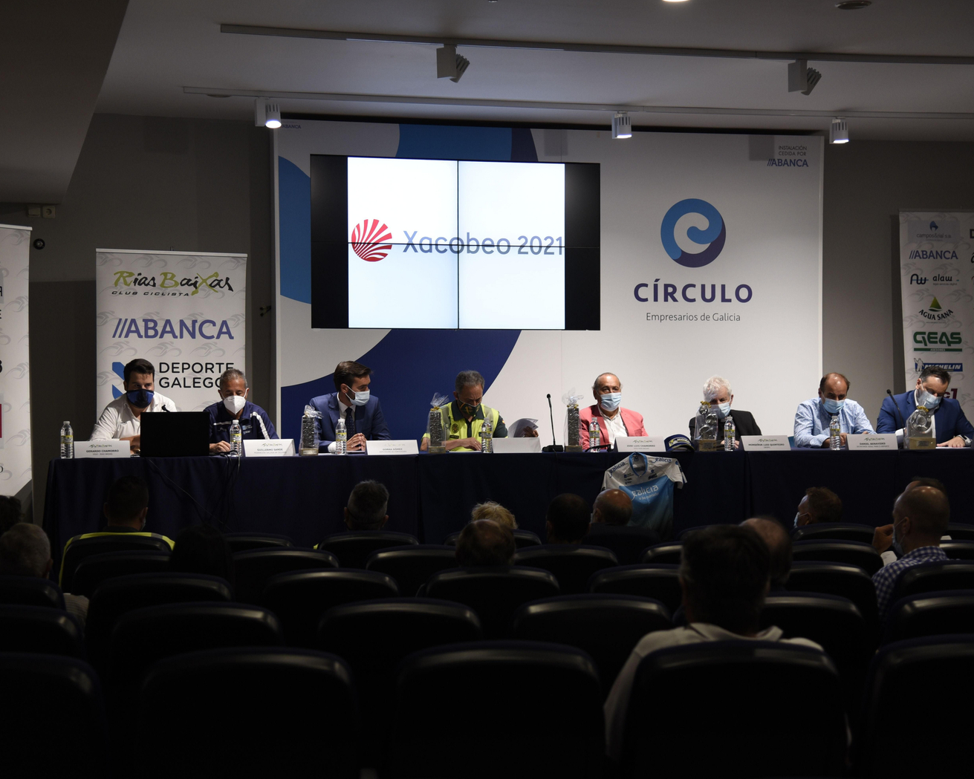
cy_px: 386
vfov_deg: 24.2
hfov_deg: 30.0
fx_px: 1816
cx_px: 470
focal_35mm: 63
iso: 500
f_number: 4
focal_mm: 55
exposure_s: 1/100
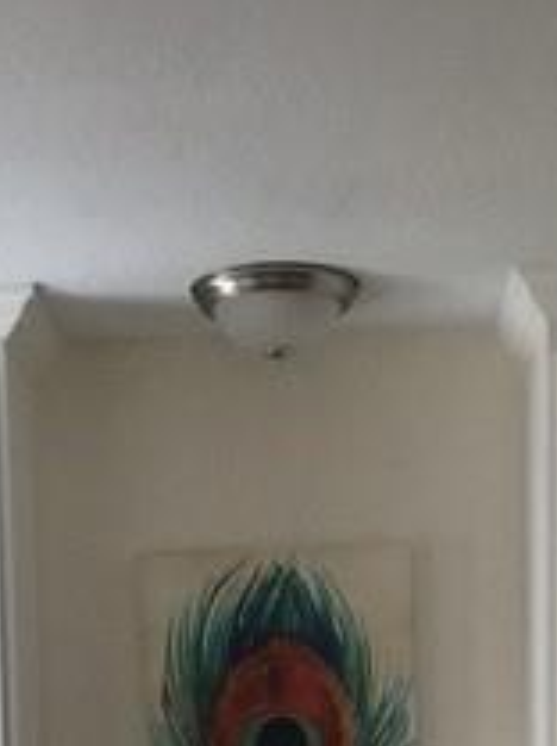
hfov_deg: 16.5
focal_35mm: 89
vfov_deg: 19.7
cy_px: 1046
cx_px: 268
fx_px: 1915
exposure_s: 1/15
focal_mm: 4.15
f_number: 2.2
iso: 100
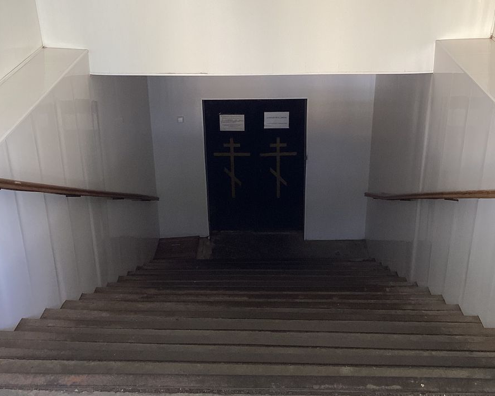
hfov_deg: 44.8
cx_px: 246
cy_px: 111
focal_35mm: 41
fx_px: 600
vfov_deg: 35.8
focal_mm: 3.3
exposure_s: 1/60
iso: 80
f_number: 2.4
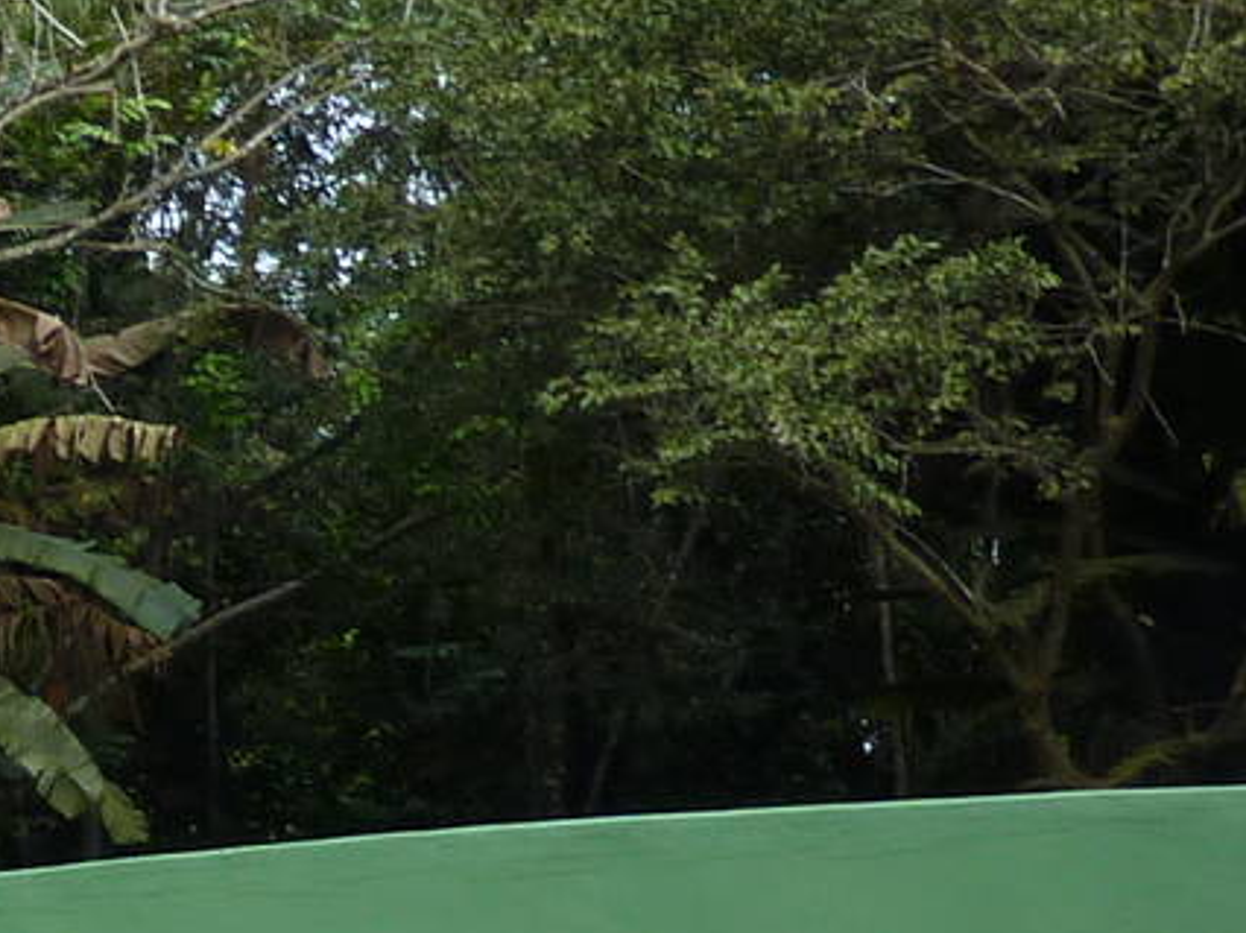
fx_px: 3382
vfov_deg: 14.7
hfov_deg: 18.2
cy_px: 1375
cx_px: -717
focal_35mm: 94
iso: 80
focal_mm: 4.1
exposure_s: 1/60
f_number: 3.3
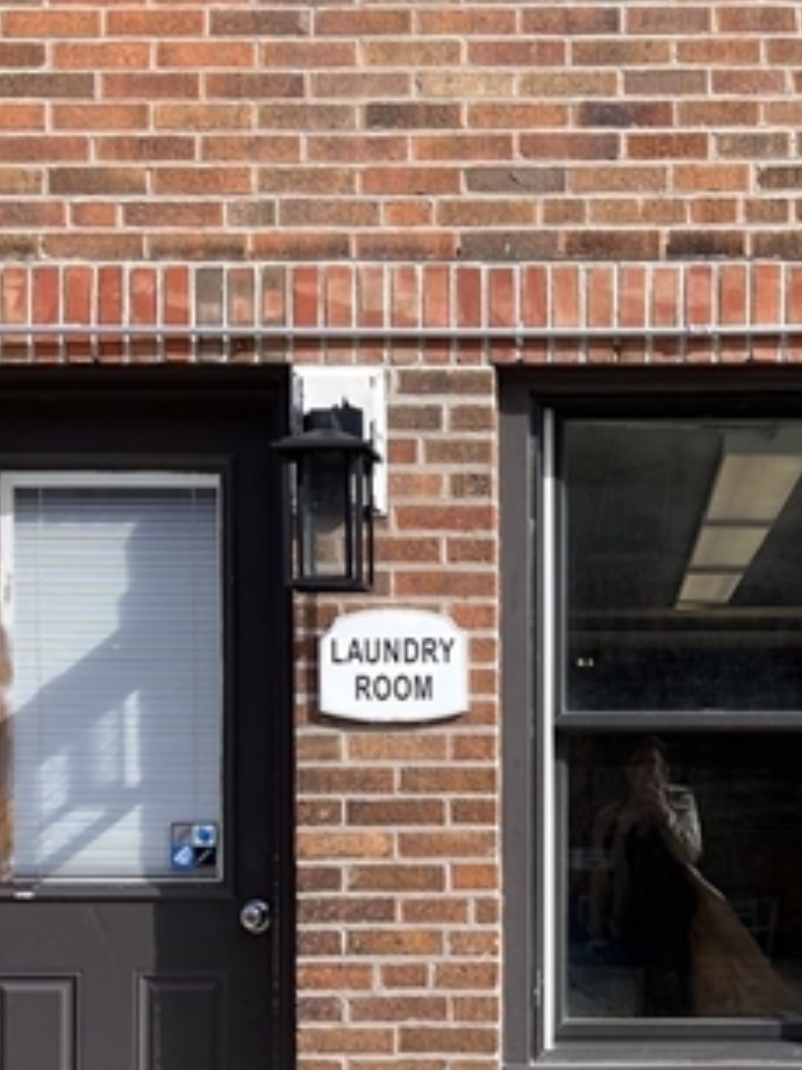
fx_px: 2009
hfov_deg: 22.4
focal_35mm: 65
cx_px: 603
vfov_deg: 29.5
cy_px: 746
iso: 50
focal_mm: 5.7
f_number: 1.5
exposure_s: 1/2915
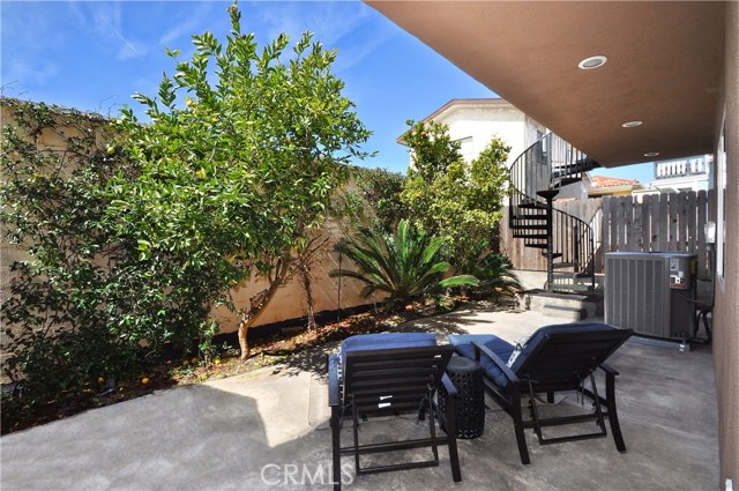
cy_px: 246
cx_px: 370
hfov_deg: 100.5
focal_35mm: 15
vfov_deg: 77.2
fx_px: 308
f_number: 14
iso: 320
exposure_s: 1/200
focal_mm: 10
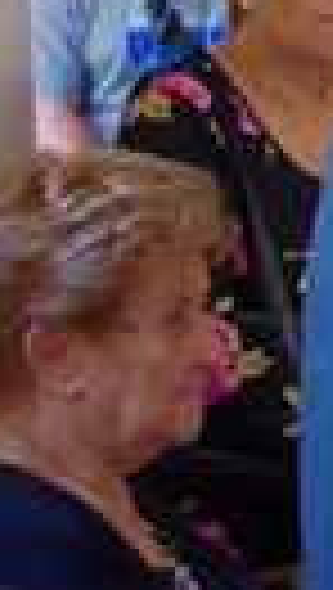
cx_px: 904
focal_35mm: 186
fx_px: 2910
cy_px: 146
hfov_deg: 6.2
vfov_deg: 11.5
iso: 400
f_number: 4
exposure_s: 1/40
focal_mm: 31
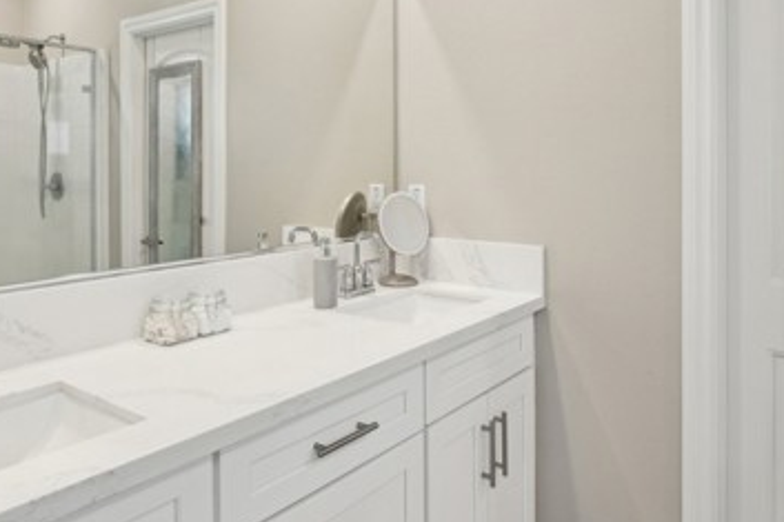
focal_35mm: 29
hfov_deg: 63.6
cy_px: 167
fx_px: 631
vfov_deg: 44.2
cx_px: 362
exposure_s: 1/20
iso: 400
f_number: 8
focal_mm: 16
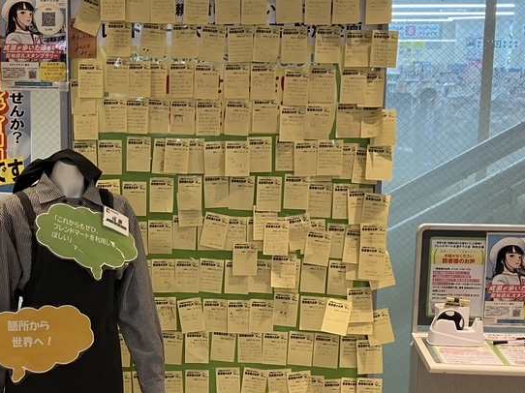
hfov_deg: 30.9
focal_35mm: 62
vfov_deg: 23.5
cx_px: 160
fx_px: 940
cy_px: 264
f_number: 1.8
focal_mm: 3.99
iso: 64
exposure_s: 1/60
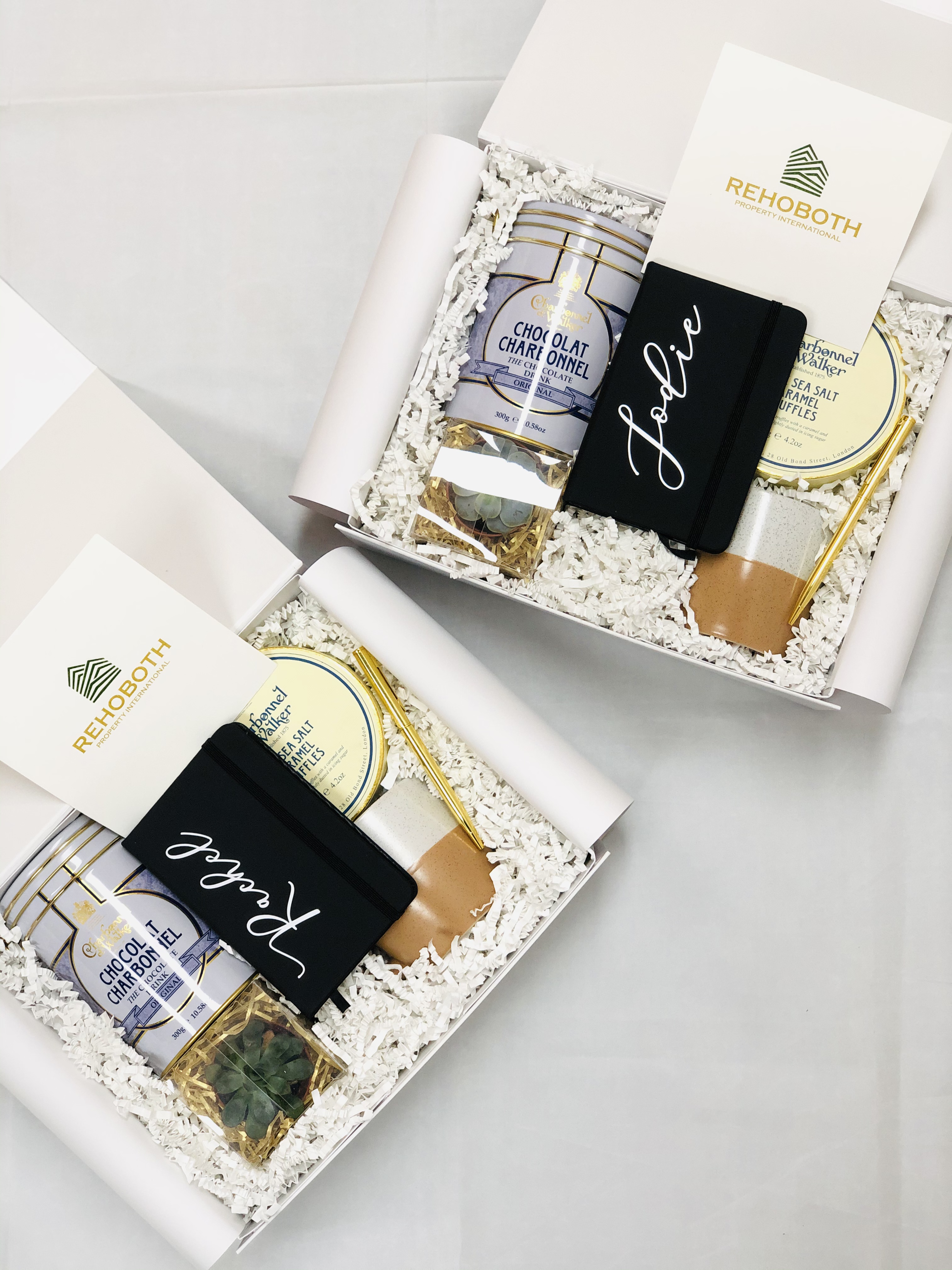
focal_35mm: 52
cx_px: 476
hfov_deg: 28.0
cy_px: 635
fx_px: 1907
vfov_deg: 36.8
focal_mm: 6
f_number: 2.4
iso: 50
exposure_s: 1/50
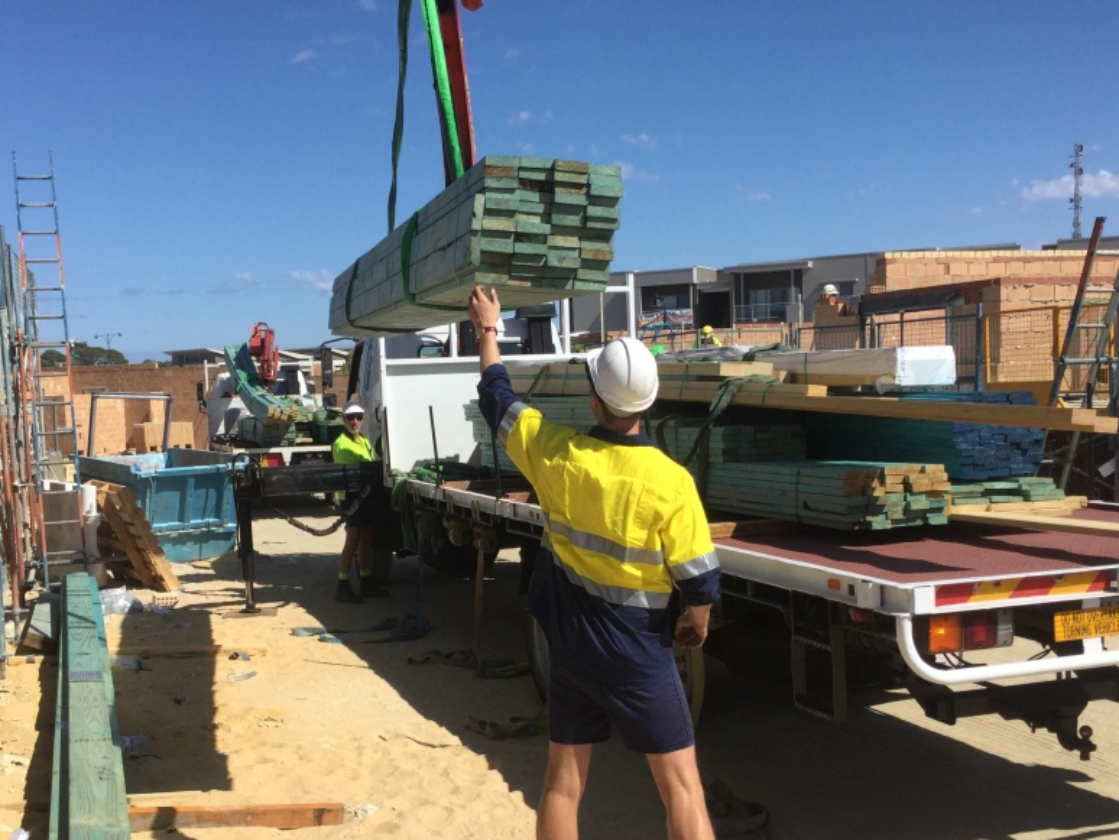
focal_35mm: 41
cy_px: 493
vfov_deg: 35.1
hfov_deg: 45.7
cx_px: 502
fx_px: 1326
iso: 25
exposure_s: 1/1773
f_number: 2.4
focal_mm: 3.3
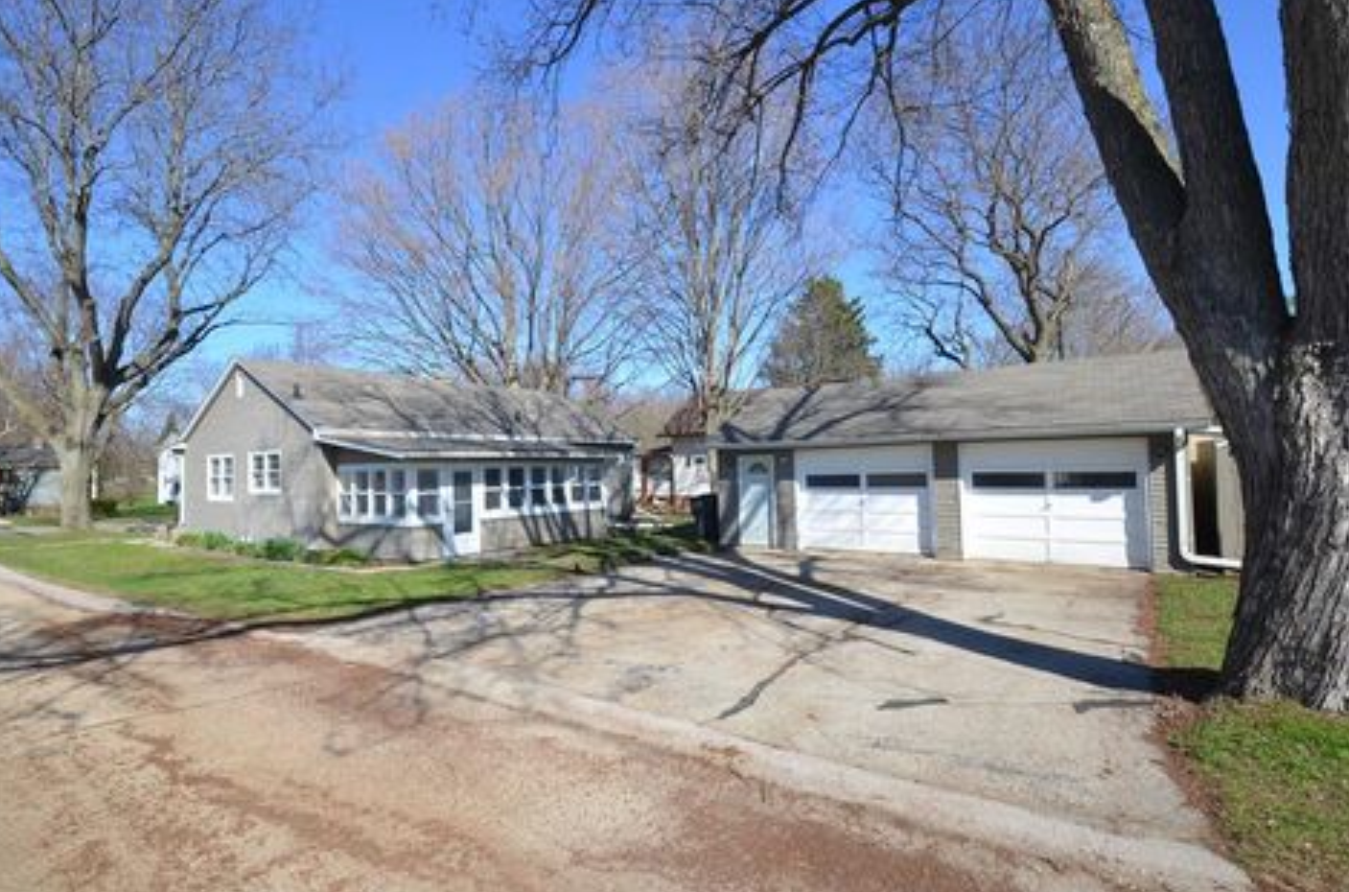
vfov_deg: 73.4
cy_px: 450
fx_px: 598
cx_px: 644
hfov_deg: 96.8
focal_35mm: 16
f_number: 8
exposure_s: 1/250
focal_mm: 10
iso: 180
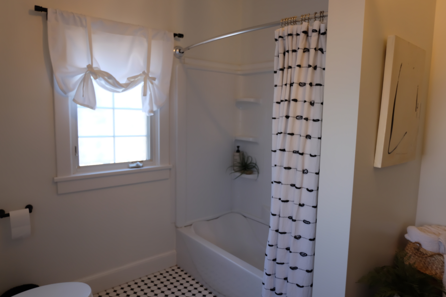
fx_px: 297
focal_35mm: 24
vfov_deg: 53.1
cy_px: 148
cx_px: 223
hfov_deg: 73.7
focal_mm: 16
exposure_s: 1/40
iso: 400
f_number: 3.5
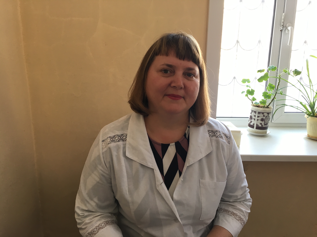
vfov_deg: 48.2
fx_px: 266
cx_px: 158
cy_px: 118
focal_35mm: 29
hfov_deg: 61.7
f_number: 2.2
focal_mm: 4.15
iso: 40
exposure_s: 1/33
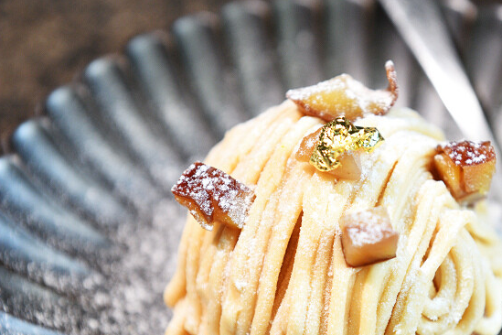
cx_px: 354
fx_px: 1422
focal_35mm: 102
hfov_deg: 19.9
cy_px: 234
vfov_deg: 13.4
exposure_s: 1/80
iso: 1600
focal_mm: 70
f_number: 5.6
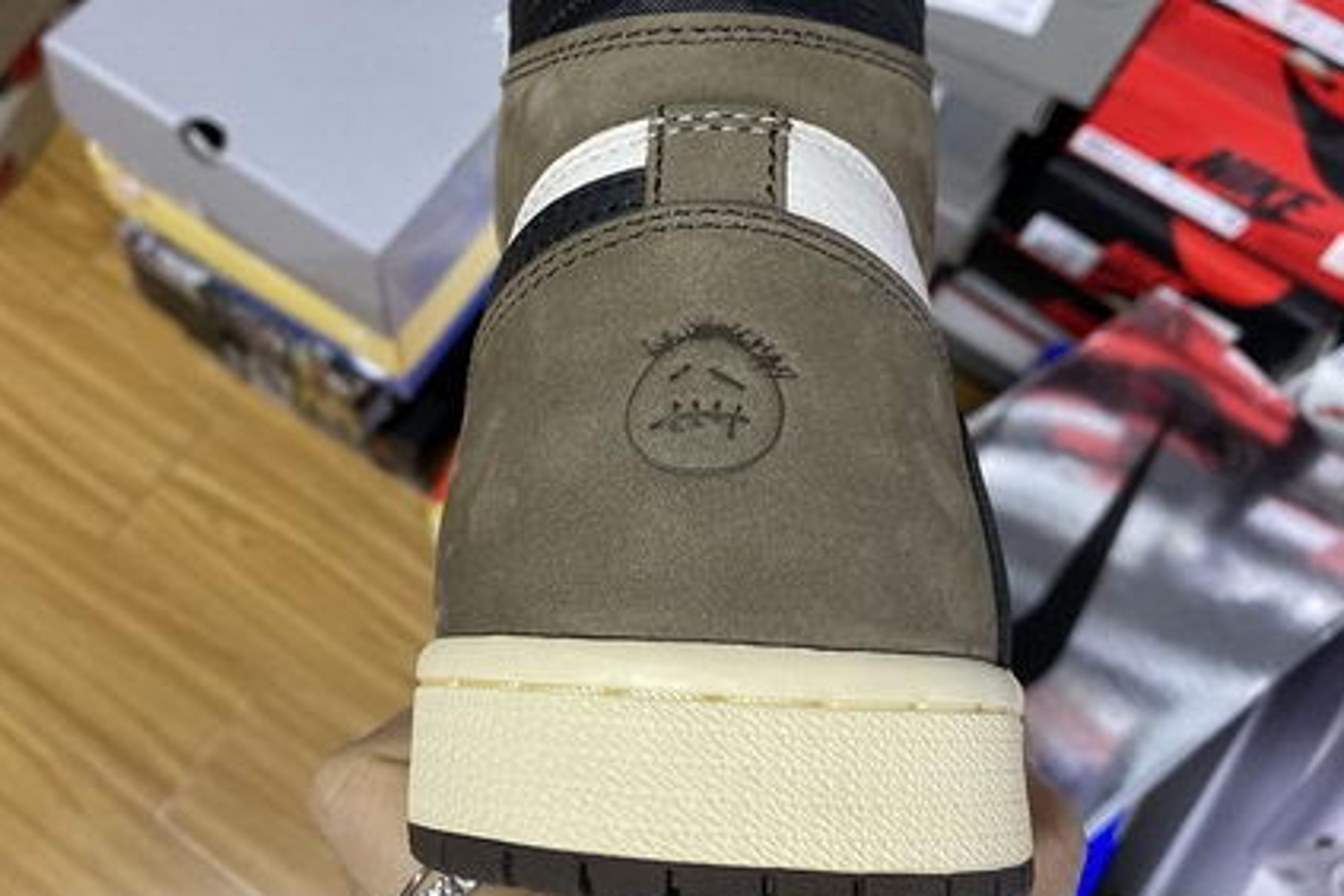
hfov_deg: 58.5
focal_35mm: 32
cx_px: 581
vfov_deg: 41.0
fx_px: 1195
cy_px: 367
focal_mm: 4.25
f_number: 1.8
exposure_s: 1/60
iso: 250
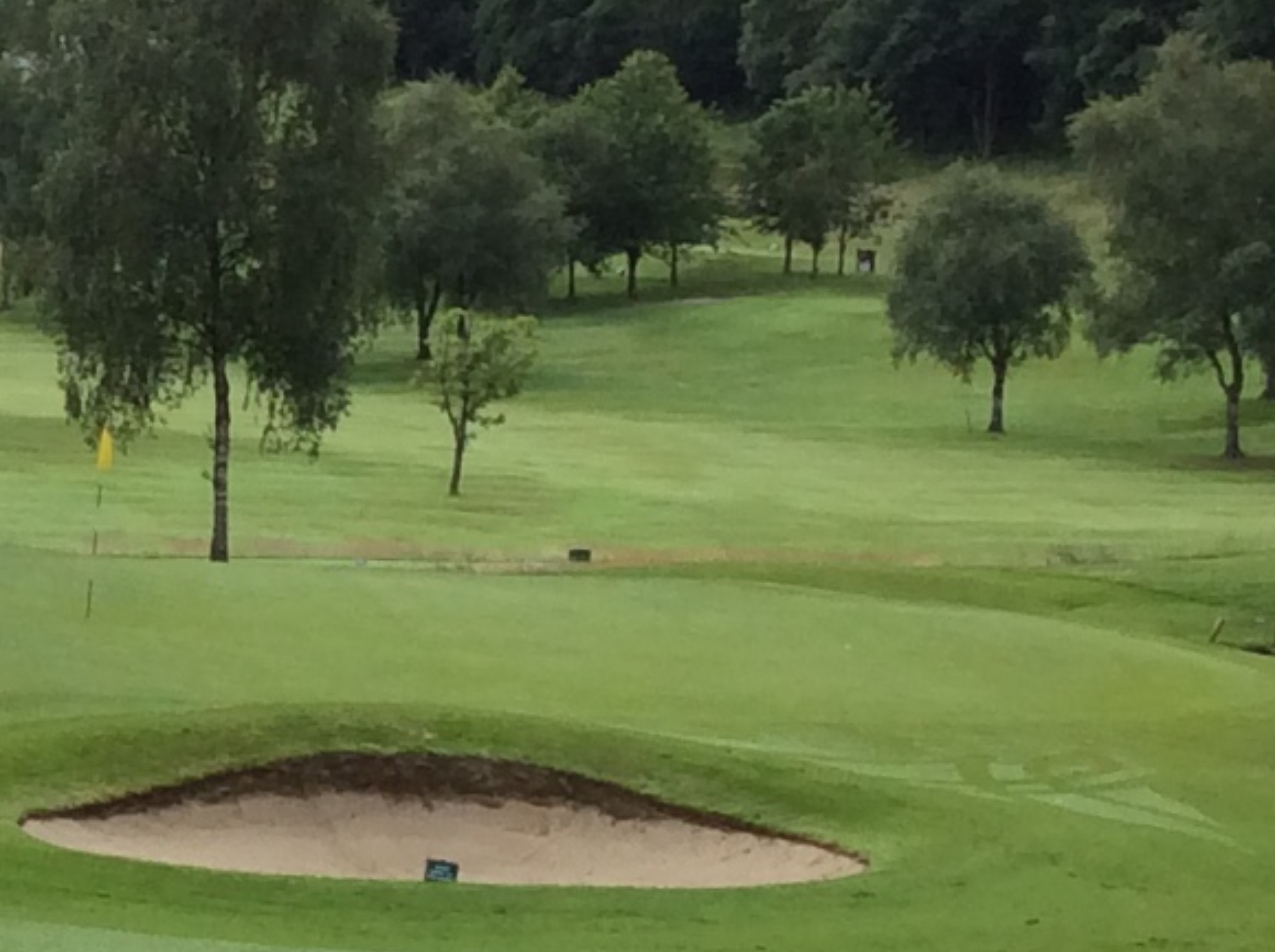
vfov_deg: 10.3
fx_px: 5258
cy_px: 781
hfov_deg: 13.5
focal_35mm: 143
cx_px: -128
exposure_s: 1/550
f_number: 2.4
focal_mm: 3.3
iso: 32
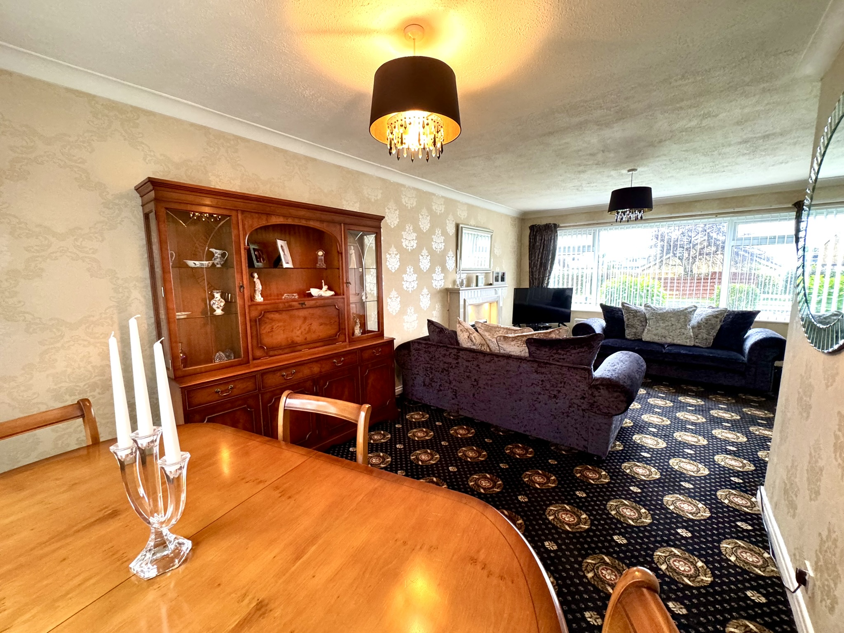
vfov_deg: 85.7
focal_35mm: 14
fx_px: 341
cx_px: 422
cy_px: 316
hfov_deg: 102.1
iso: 500
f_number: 2.2
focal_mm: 2.22
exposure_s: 1/50
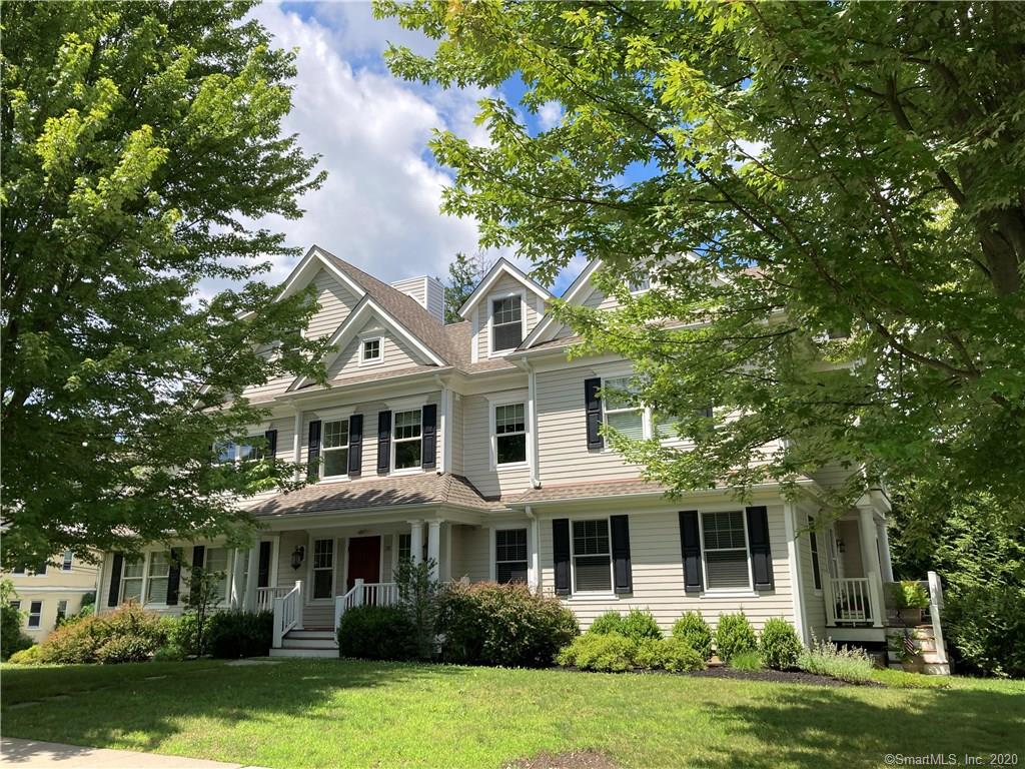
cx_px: 512
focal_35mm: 28
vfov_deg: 49.7
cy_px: 384
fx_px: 829
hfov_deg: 63.4
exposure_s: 1/1245
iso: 20
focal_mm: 3.99
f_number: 1.8
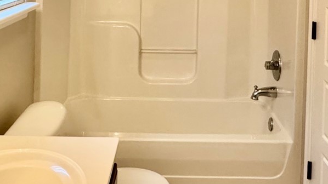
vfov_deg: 22.5
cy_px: -36
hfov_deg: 42.1
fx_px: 426
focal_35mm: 49
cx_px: 174
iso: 320
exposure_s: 1/120
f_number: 2.2
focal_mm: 2.22
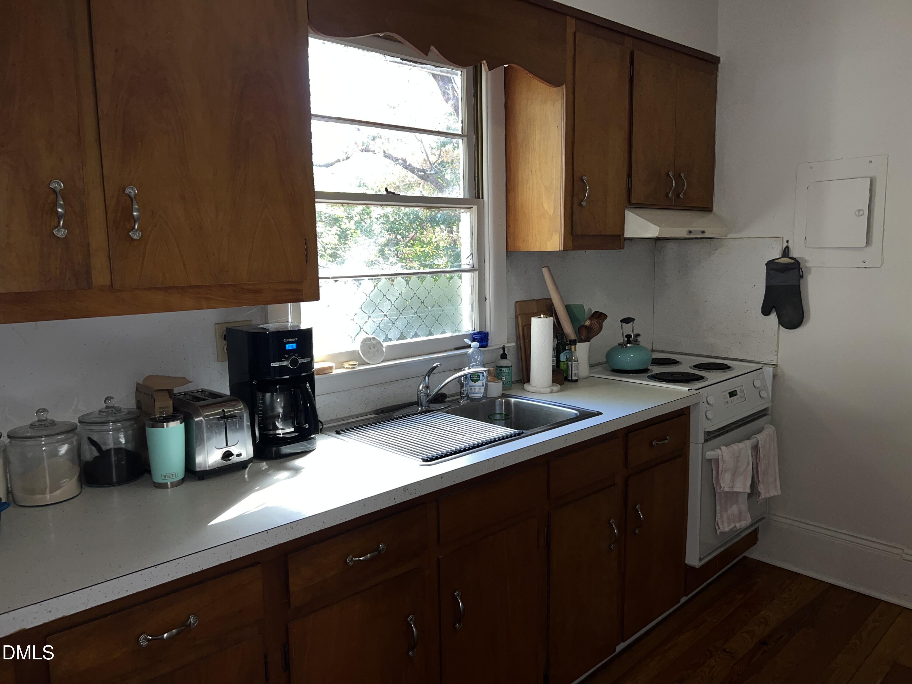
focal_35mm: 26
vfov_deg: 53.1
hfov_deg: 67.3
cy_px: 342
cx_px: 456
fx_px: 685
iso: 100
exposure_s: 1/121
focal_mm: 5.7
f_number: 1.5
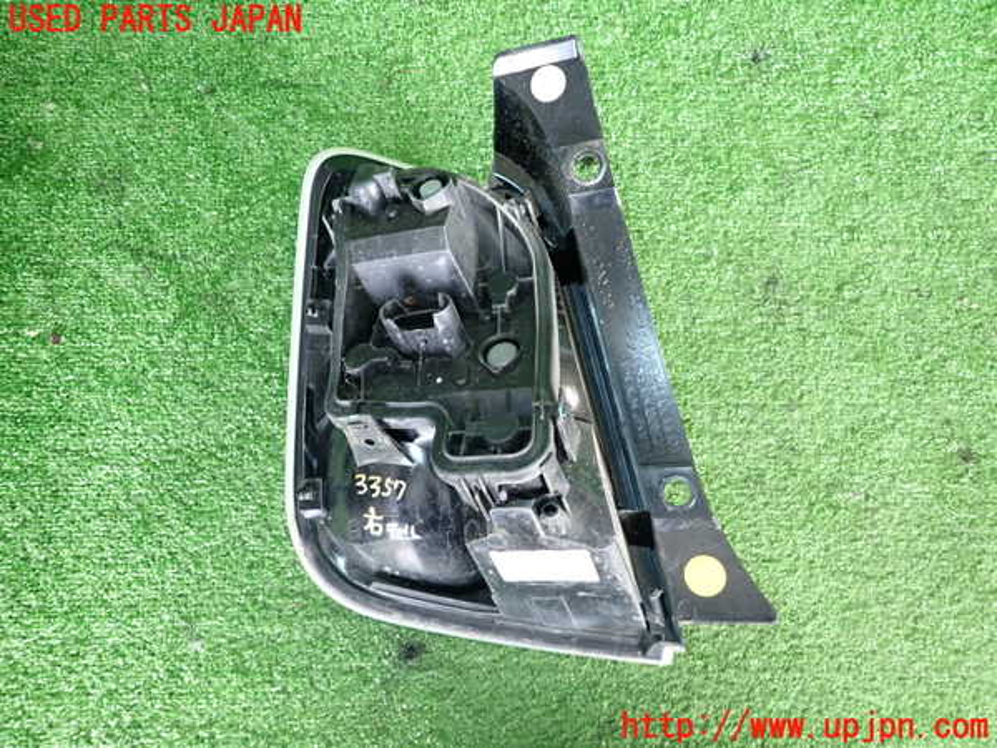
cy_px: 374
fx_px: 720
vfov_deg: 54.9
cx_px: 498
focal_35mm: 25
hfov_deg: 69.4
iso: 250
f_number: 2
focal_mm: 4.5
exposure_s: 1/30
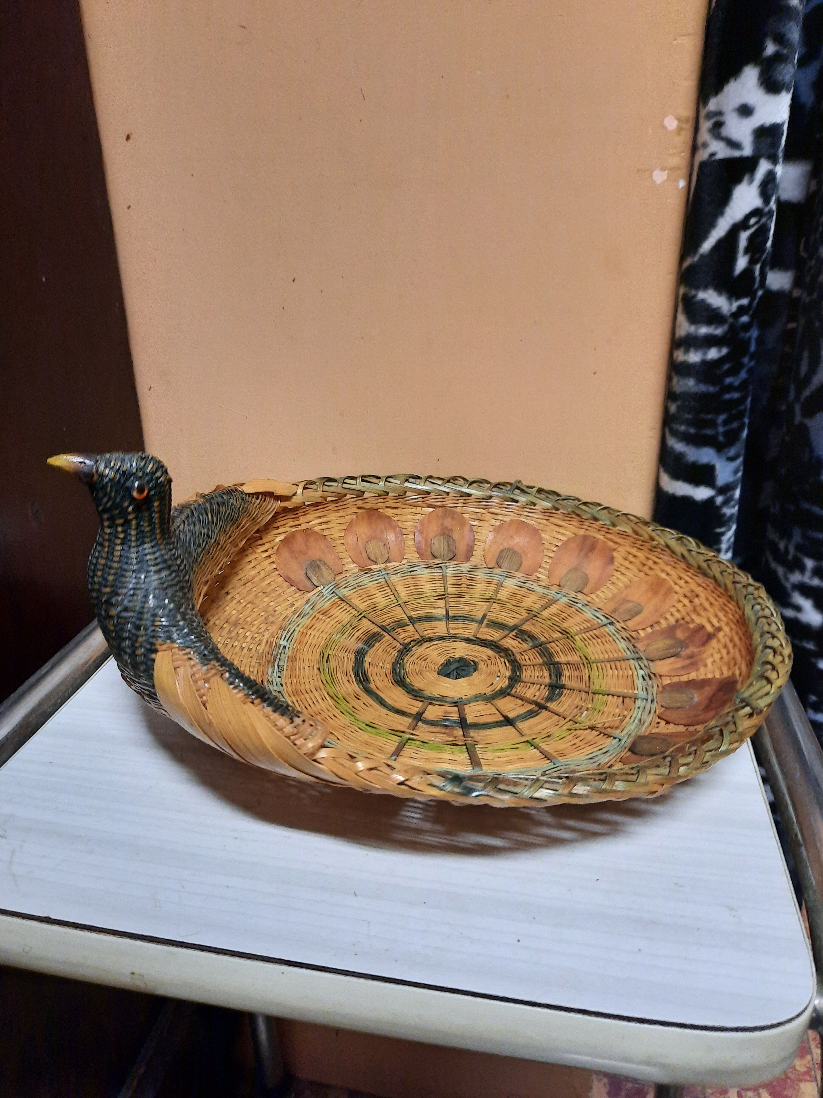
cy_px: 549
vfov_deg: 69.4
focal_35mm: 25
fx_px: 793
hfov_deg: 54.9
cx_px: 412
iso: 400
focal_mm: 4.6
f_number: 2
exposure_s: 1/33
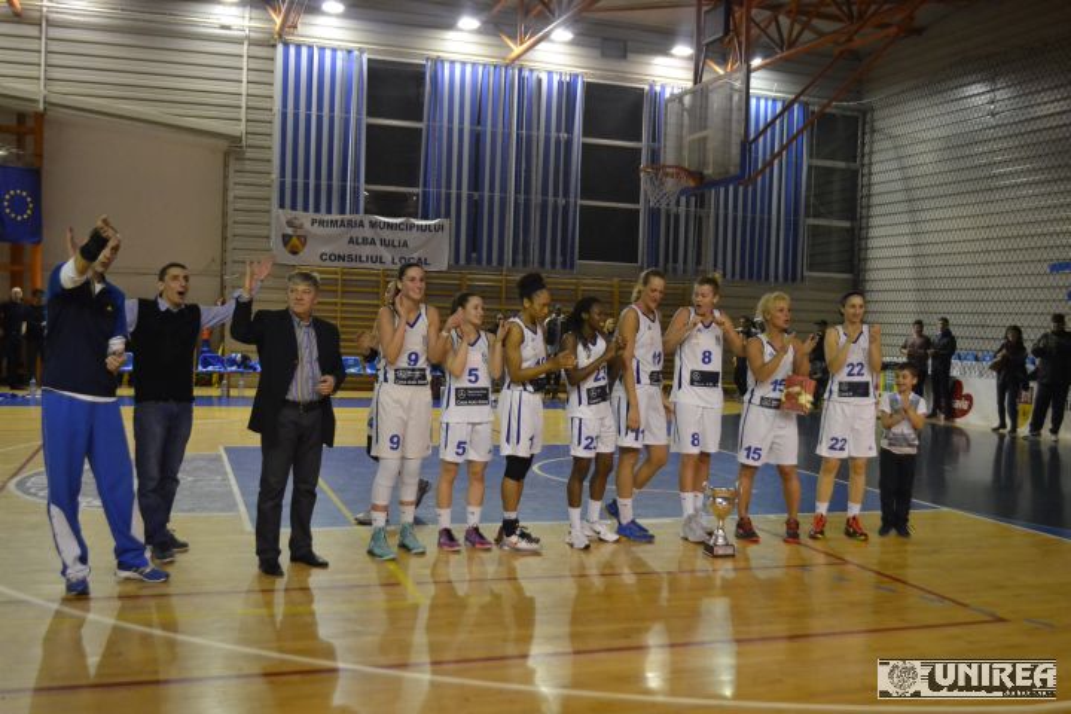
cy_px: 357
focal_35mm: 36
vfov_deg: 36.9
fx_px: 1071
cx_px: 536
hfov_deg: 53.1
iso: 3200
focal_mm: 24
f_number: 4
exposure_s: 1/320
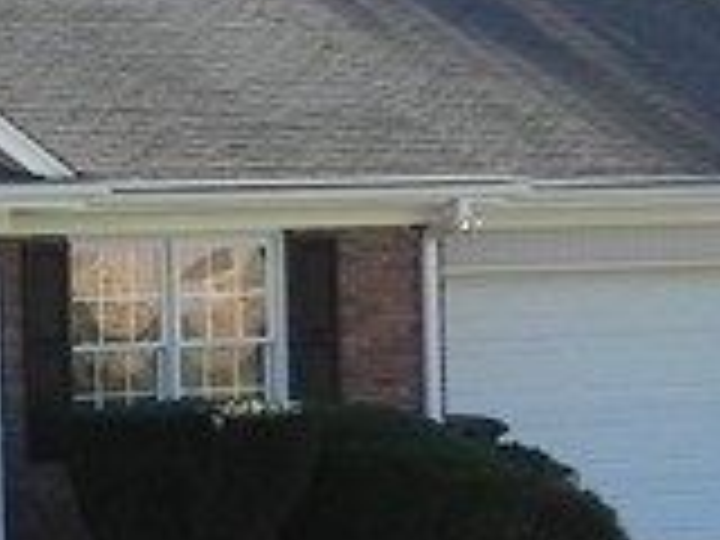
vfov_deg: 7.0
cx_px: -558
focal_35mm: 211
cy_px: 585
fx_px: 4389
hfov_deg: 9.0
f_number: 5
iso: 160
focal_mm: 5.9
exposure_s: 1/224
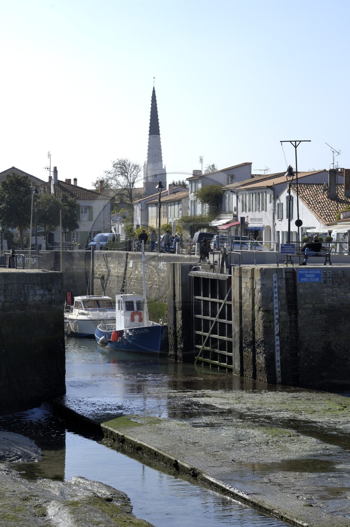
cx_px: 175
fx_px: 1536
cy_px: 264
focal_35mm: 105
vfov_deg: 19.5
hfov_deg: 13.0
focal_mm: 70
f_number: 11
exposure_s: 1/160
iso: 100
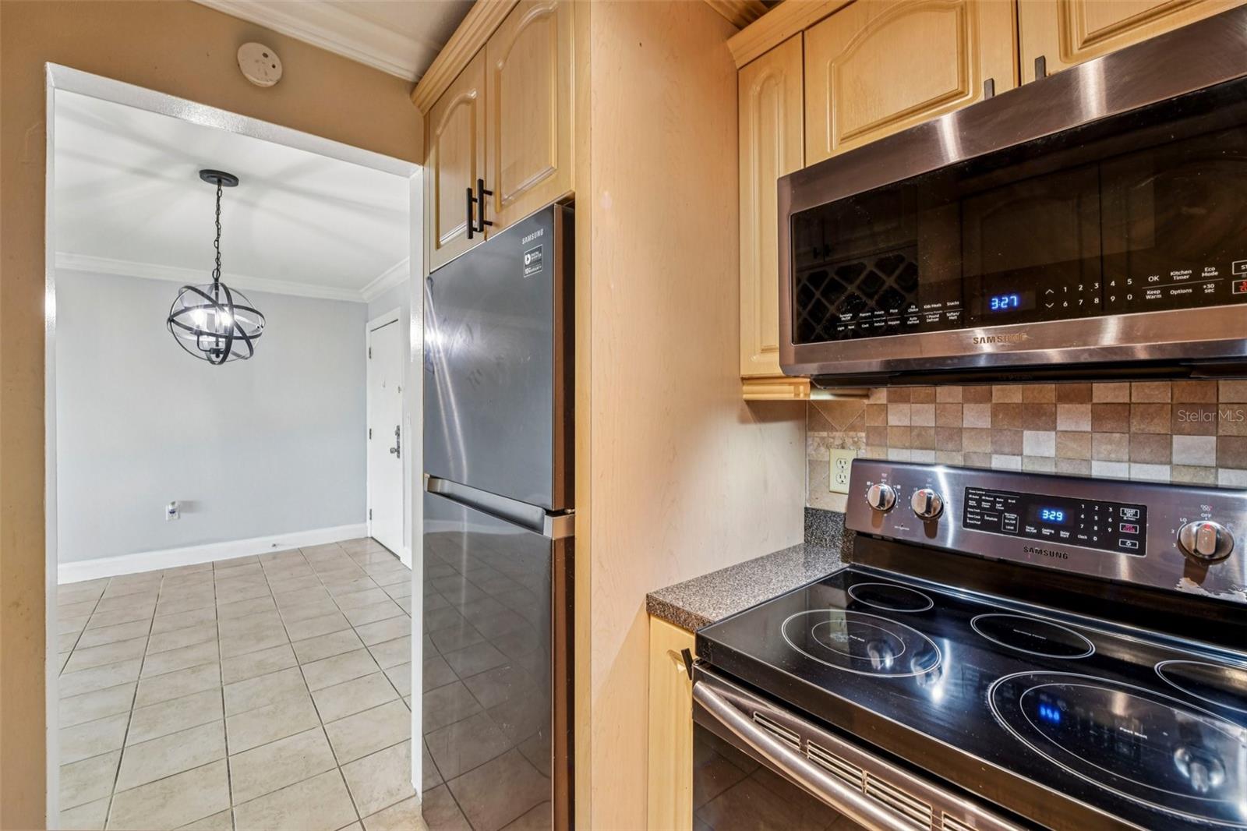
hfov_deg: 104.3
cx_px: 624
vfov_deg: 81.2
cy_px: 416
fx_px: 485
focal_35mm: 14
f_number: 8
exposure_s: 1/1.67
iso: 400
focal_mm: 14
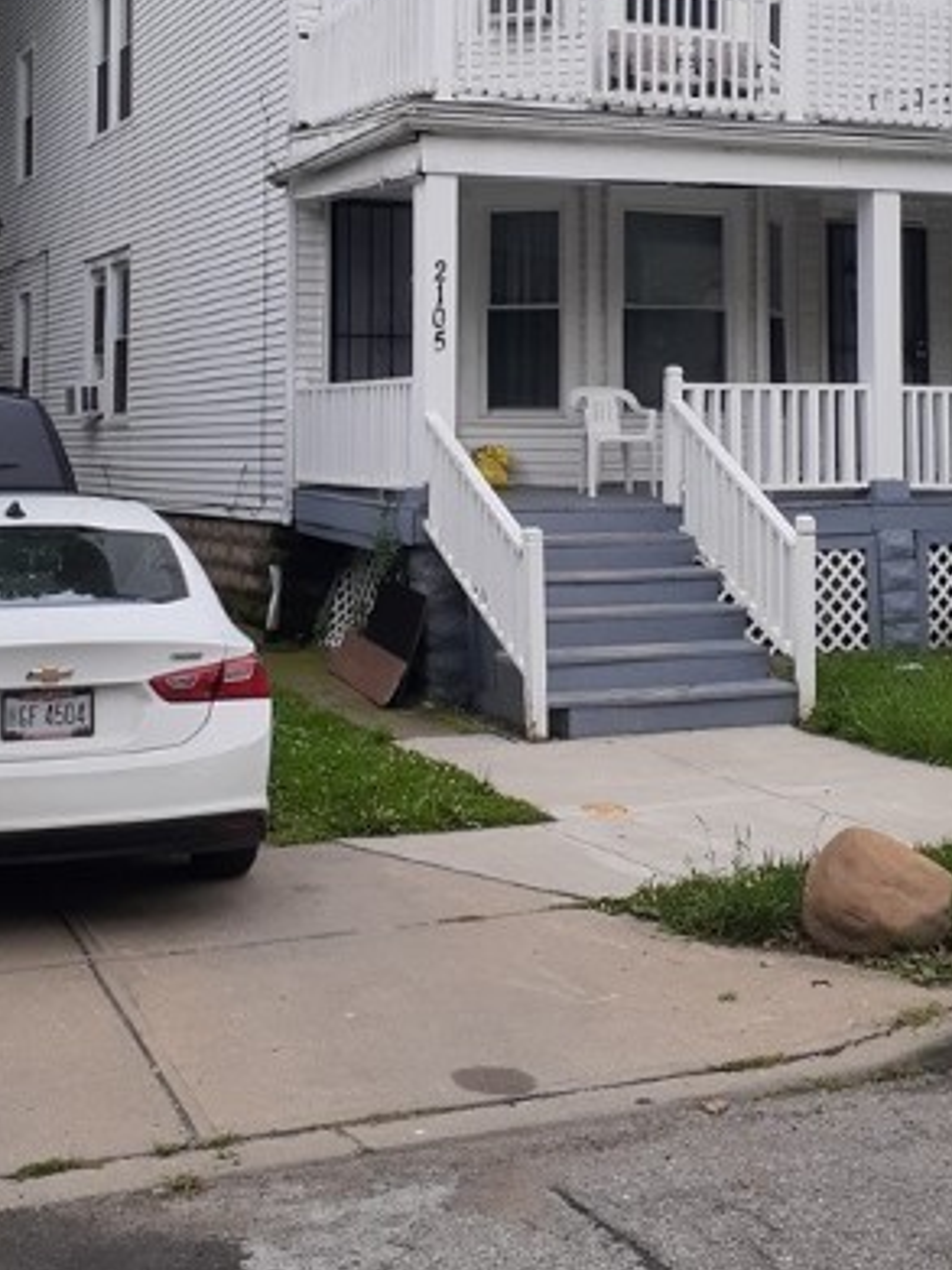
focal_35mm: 53
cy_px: 312
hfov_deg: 27.5
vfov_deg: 35.4
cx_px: 507
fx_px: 1945
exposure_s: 1/555
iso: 40
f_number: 1.9
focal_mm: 3.6
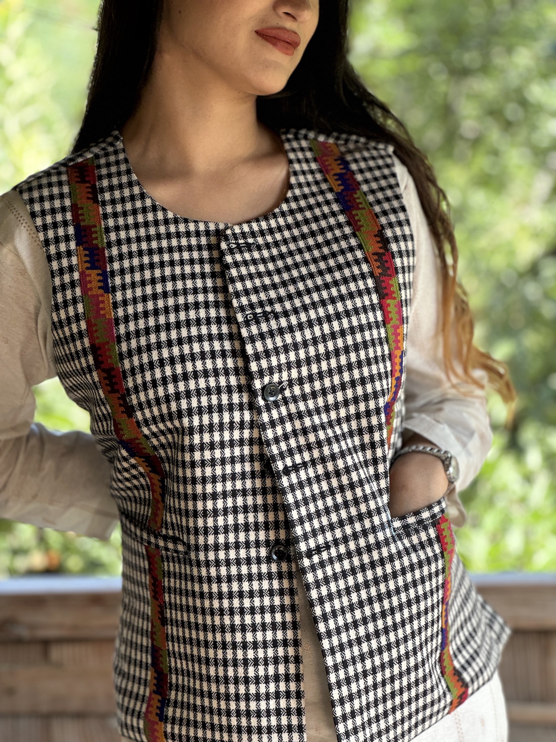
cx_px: 278
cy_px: 371
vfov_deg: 25.3
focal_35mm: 77
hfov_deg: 19.1
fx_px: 1649
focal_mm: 9
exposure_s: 1/99
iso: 50
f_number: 2.8
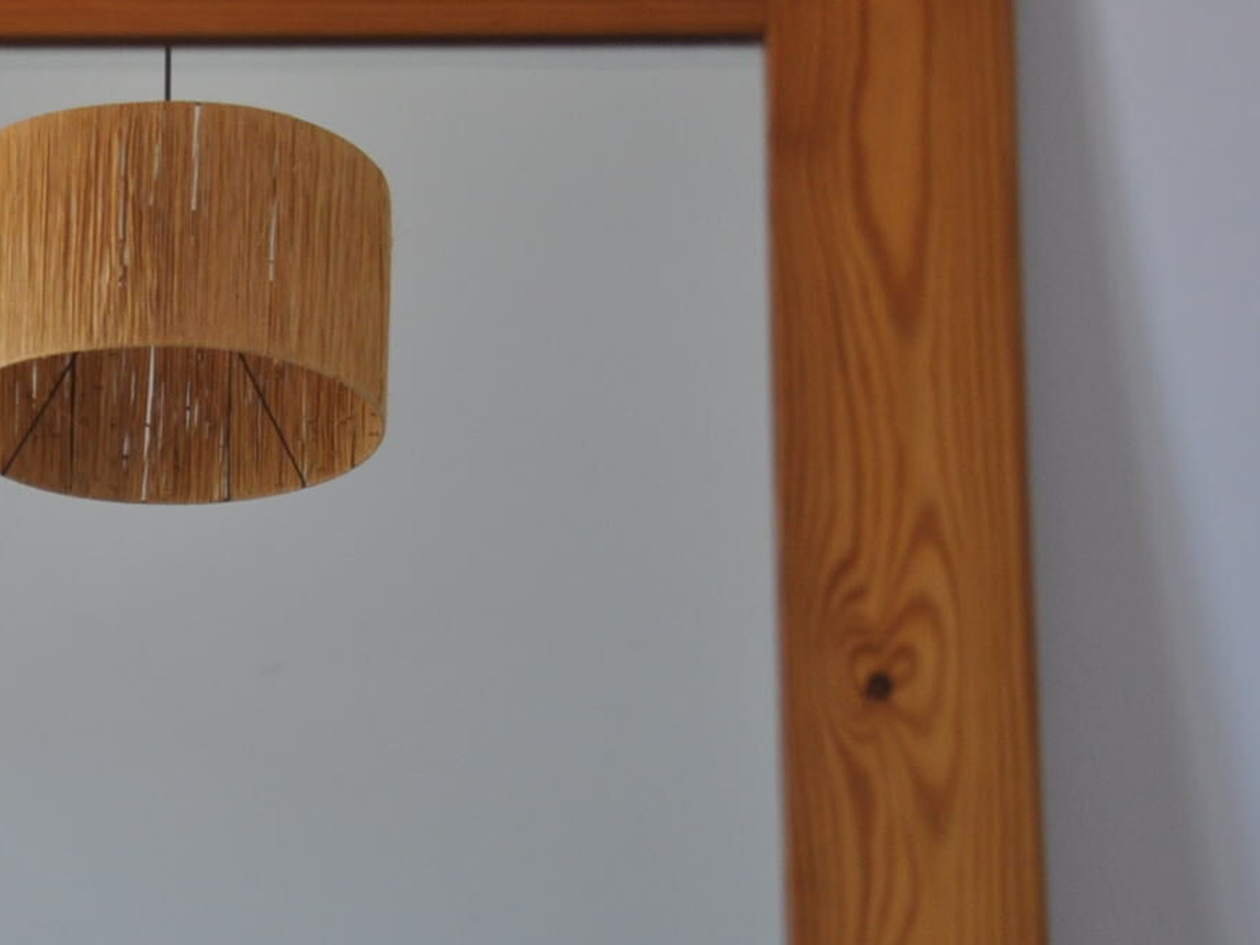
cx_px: -7
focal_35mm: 104
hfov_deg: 18.4
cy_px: 620
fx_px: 3785
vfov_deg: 14.2
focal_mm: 30
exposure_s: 1/60
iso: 500
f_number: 4.2
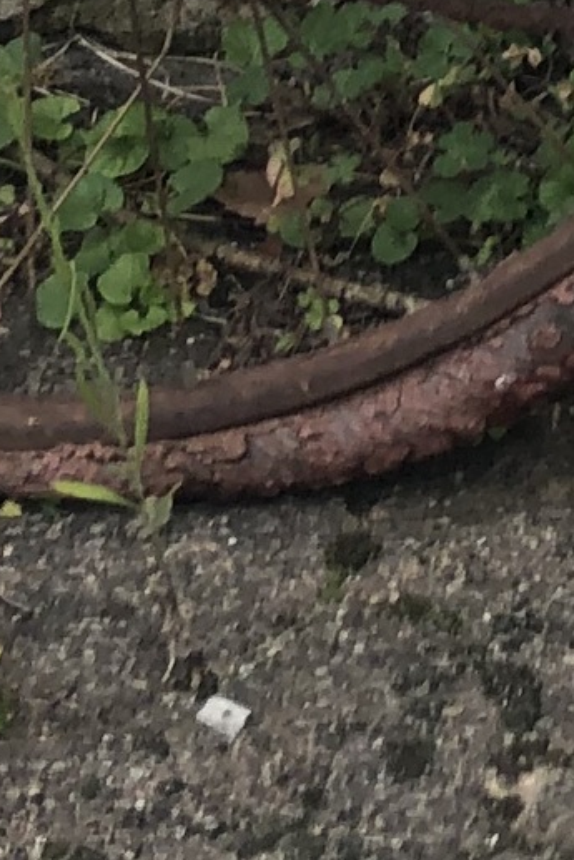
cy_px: -825
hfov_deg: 7.5
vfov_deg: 11.1
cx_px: 1459
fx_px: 4039
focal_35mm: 169
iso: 20
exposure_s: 1/134
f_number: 1.8
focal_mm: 3.99
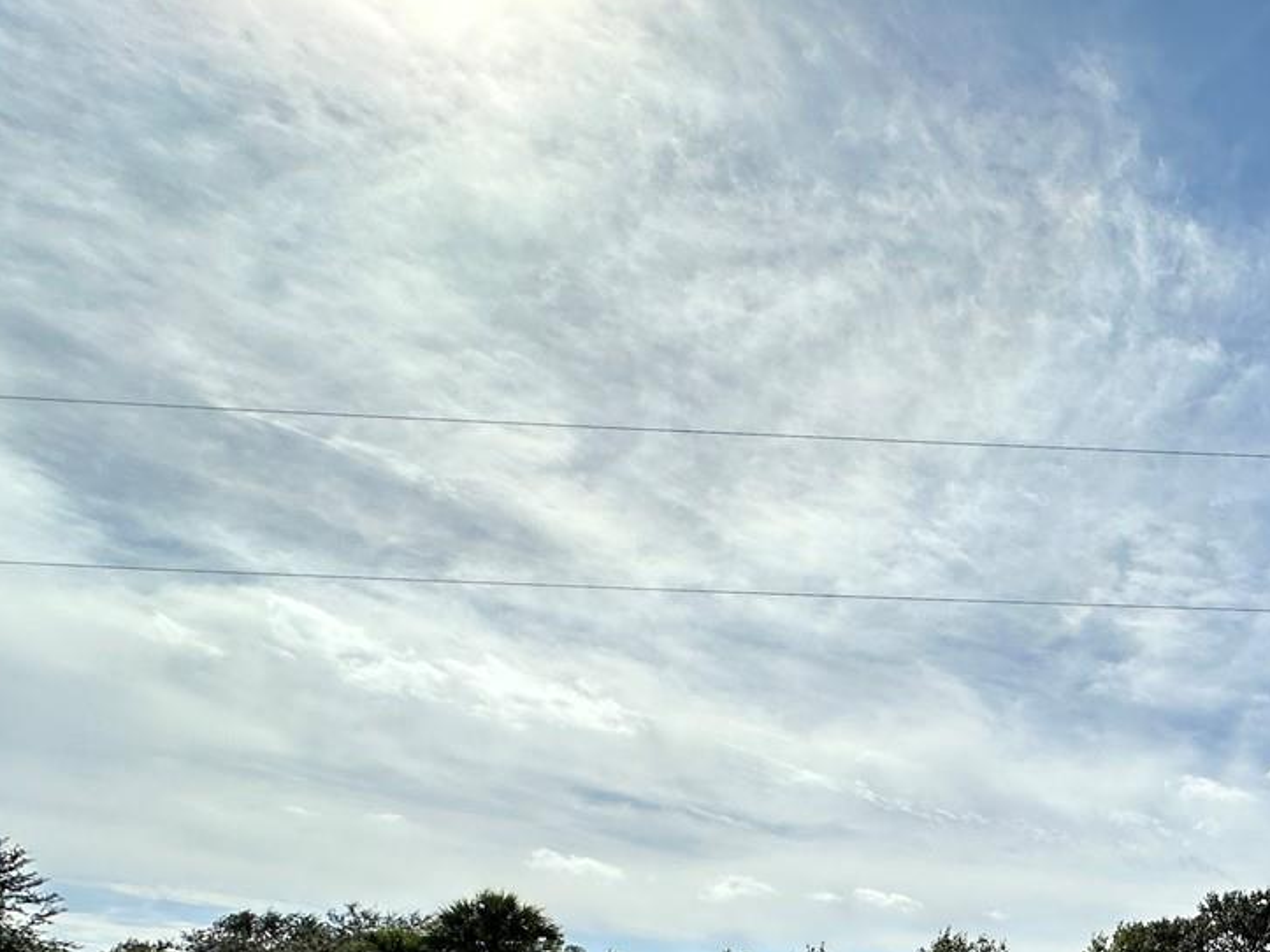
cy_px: 984
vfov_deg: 39.3
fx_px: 1137
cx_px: 1389
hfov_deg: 44.7
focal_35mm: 31
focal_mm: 2.22
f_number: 2.2
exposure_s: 1/4651
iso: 50
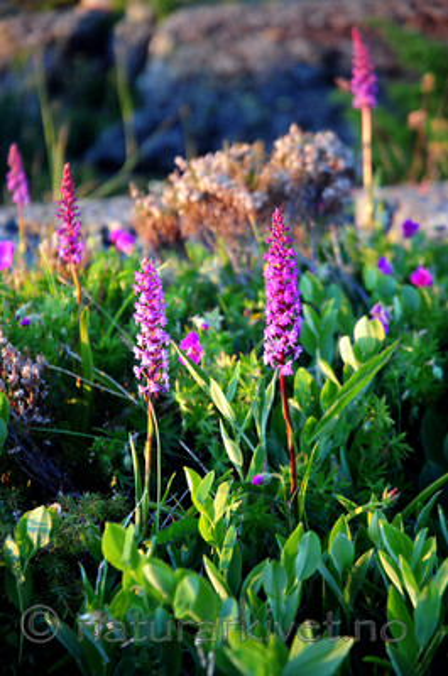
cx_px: 224
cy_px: 338
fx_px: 1968
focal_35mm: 105
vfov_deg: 19.5
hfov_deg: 13.0
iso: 800
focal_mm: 70
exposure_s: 1/200
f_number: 4.5
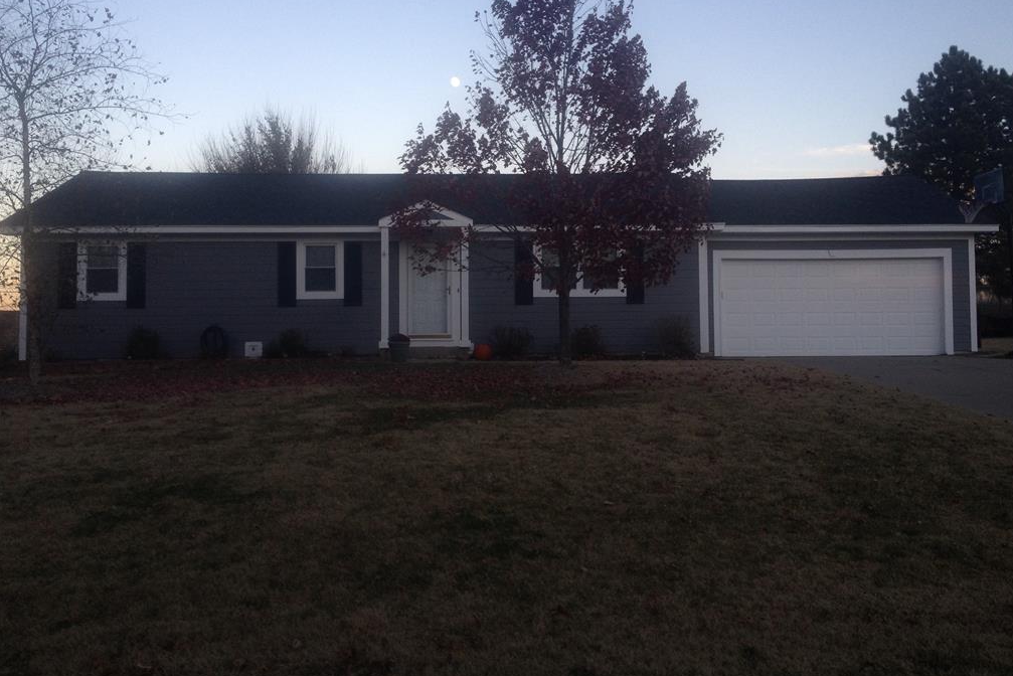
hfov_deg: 51.9
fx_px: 1041
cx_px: 513
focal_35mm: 37
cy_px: 296
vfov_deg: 35.9
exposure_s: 1/266
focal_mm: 4.28
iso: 50
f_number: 2.4
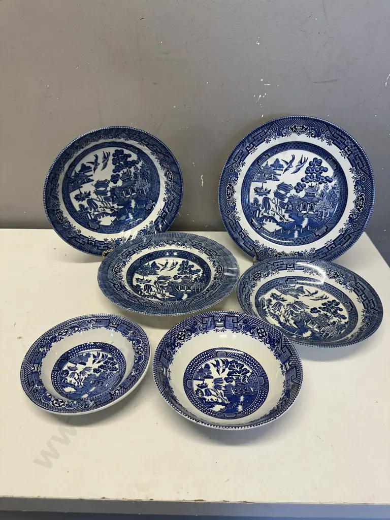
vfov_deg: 71.6
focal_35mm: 24
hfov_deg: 56.8
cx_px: 195
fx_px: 361
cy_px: 260
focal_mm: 6.86
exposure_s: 1/100
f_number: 1.78
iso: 100
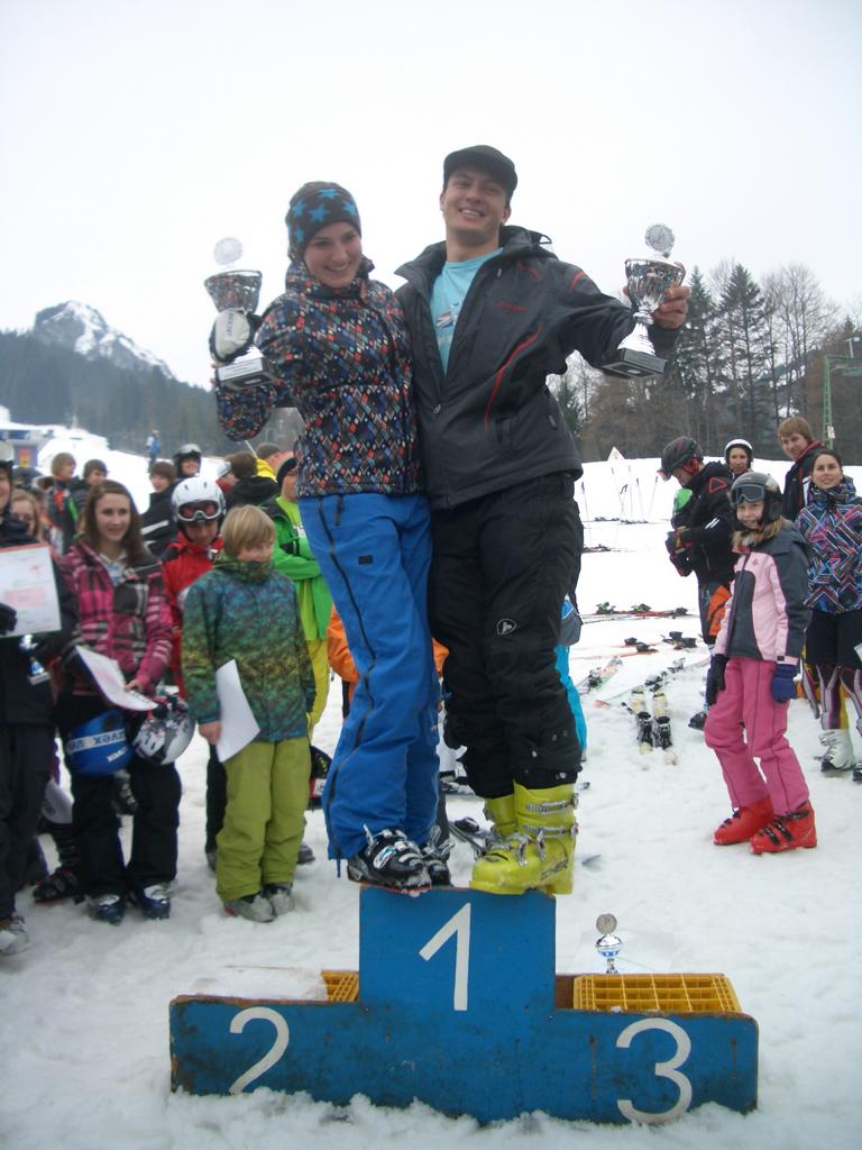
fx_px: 1162
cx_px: 431
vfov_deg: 52.6
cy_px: 575
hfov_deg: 40.7
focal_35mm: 35
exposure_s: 1/200
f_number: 2.6
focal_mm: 5.8
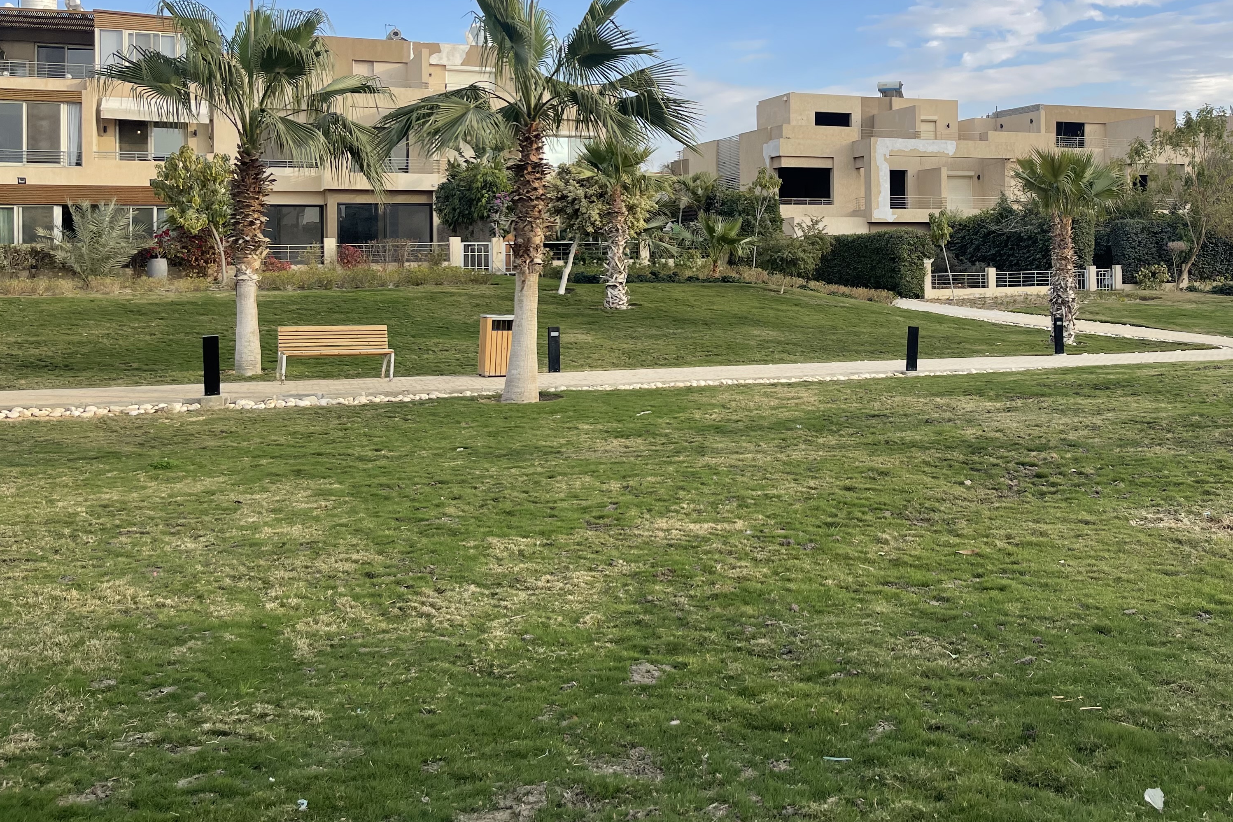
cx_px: 827
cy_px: 228
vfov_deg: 37.1
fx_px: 1199
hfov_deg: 53.3
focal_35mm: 35
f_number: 1.6
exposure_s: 1/2012
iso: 32
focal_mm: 5.1
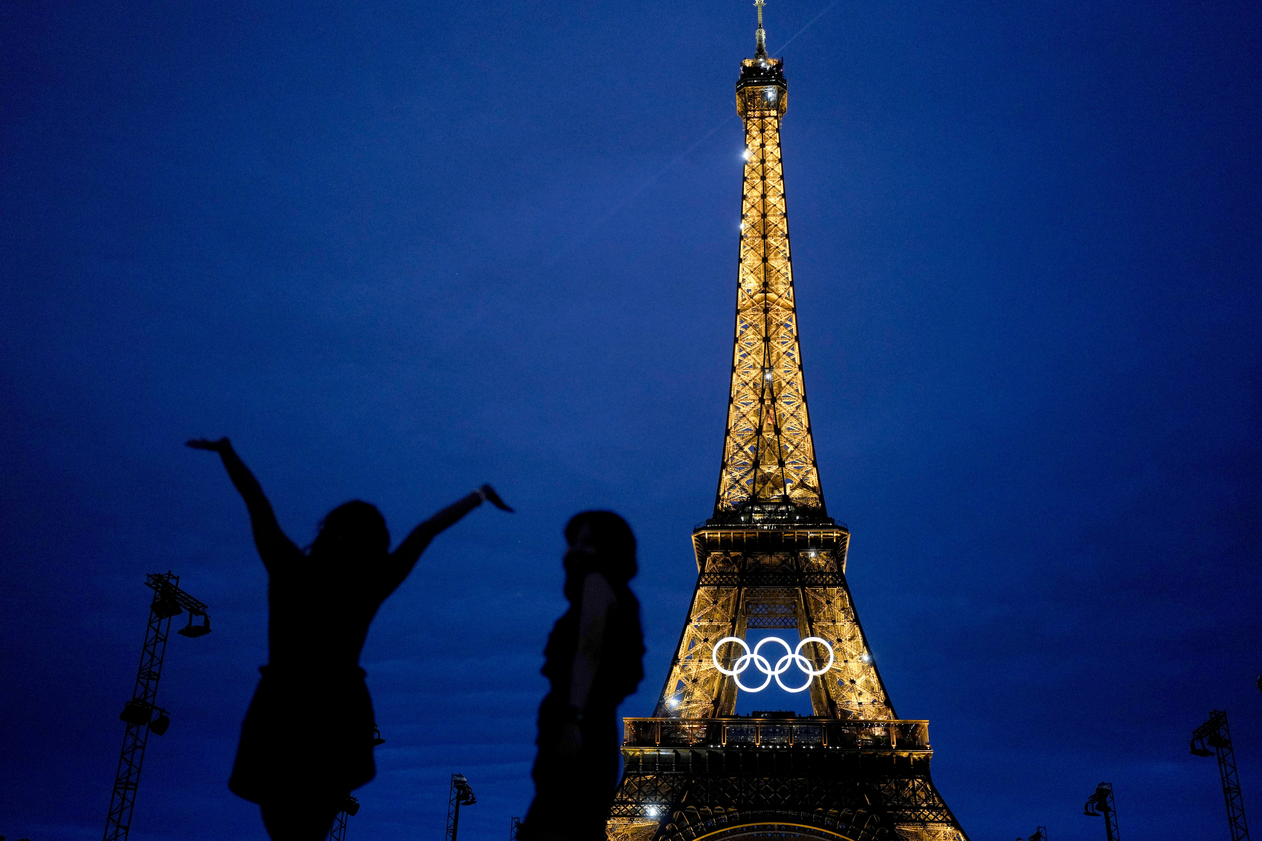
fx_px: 1227
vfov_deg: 37.9
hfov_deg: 54.4
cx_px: 631
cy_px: 420
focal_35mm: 35
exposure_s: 1/400
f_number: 1.4
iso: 1600
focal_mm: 35
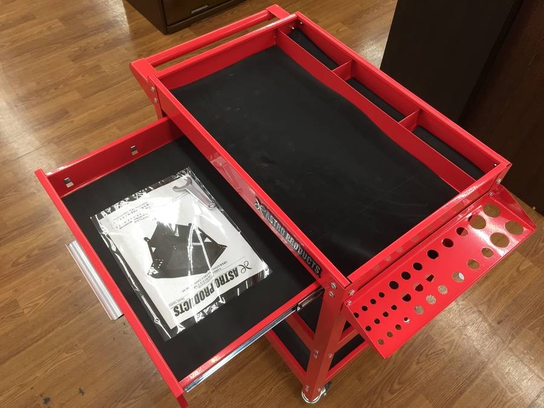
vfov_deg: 48.2
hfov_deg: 61.7
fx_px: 456
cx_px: 272
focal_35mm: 29
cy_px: 204
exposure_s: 1/30
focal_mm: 4.15
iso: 32
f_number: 2.2
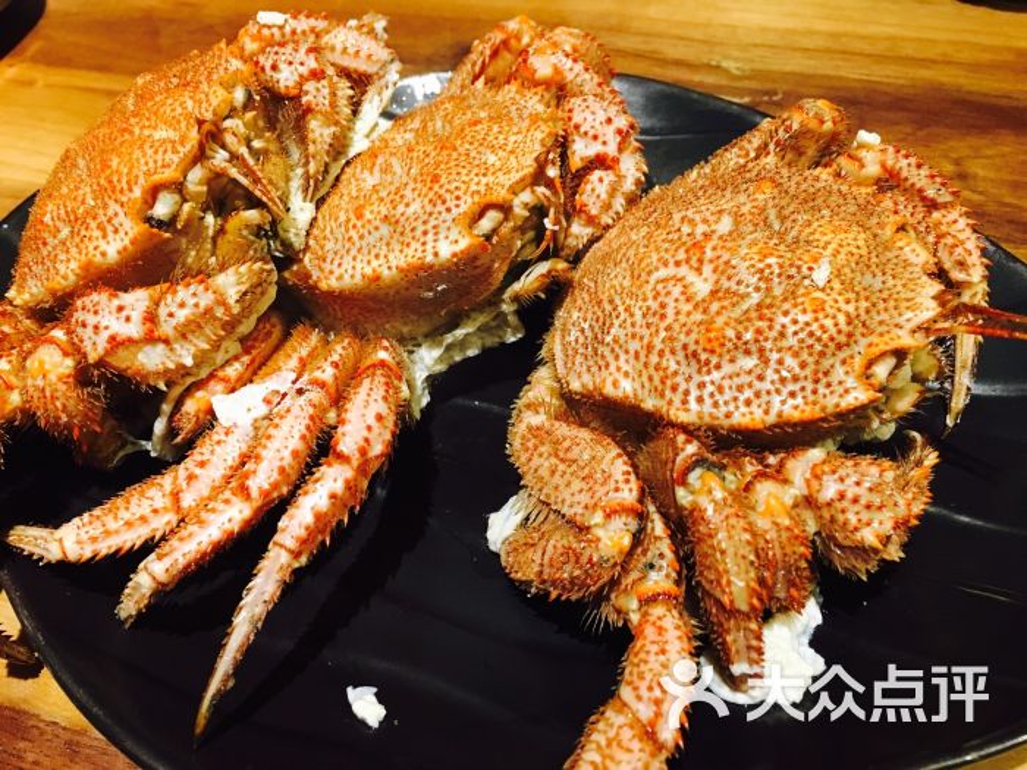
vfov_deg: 48.2
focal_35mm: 29
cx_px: 514
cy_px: 385
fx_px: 860
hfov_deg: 61.7
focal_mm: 4.15
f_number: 2.2
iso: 200
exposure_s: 1/33
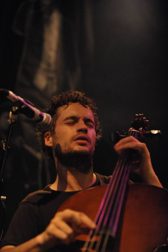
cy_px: 126
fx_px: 575
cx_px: 84
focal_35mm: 82
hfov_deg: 16.6
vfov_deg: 24.8
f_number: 2.8
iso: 5000
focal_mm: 82
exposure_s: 1/200
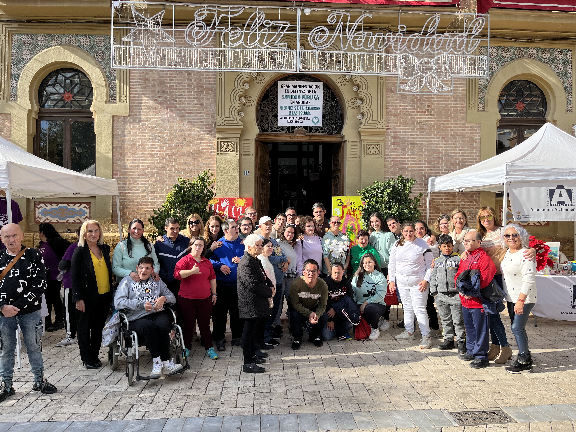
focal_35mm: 26
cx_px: 288
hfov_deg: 67.3
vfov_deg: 53.1
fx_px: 433
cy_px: 216
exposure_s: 1/1339
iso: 50
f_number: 1.6
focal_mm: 5.1
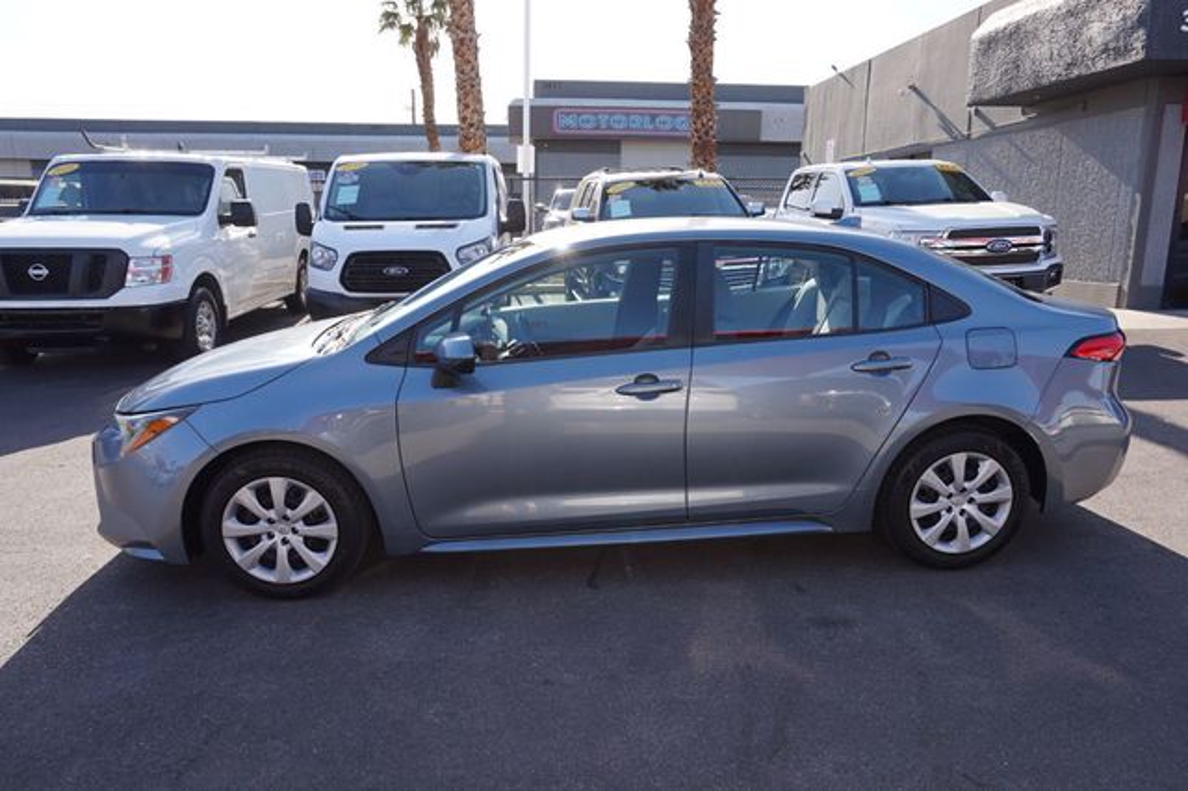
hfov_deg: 73.8
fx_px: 792
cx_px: 594
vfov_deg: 53.1
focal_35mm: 24
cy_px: 396
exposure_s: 1/100
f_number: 7.1
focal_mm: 16
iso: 100
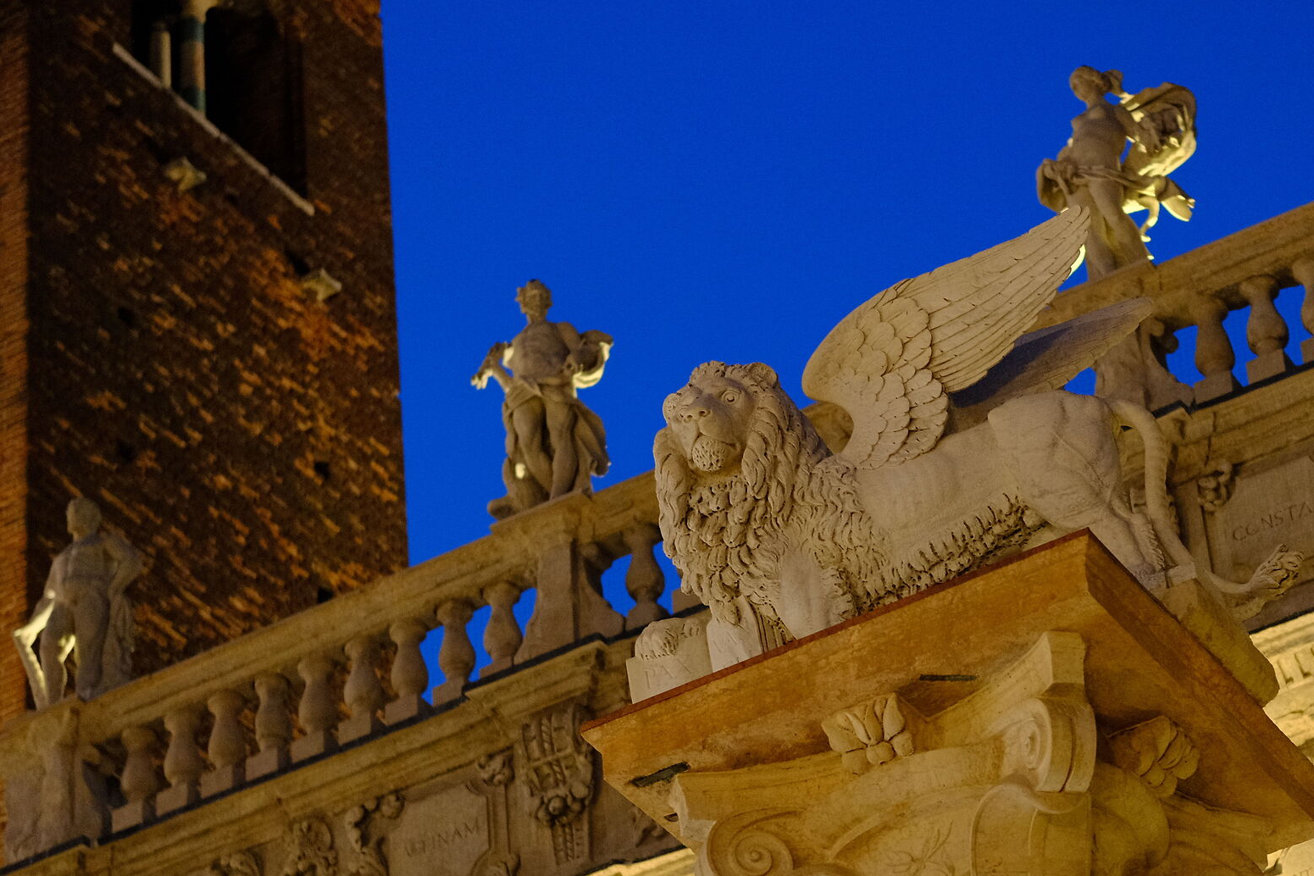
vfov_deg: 10.5
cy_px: 562
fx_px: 4745
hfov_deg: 15.7
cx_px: 867
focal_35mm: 130
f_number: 1.4
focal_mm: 56
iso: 1600
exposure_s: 1/150
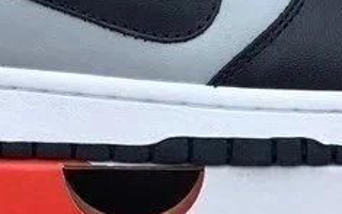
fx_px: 1175
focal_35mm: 126
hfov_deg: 16.6
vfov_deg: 10.4
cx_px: 164
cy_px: 90
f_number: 2.4
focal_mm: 3.3
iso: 25
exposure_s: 1/473
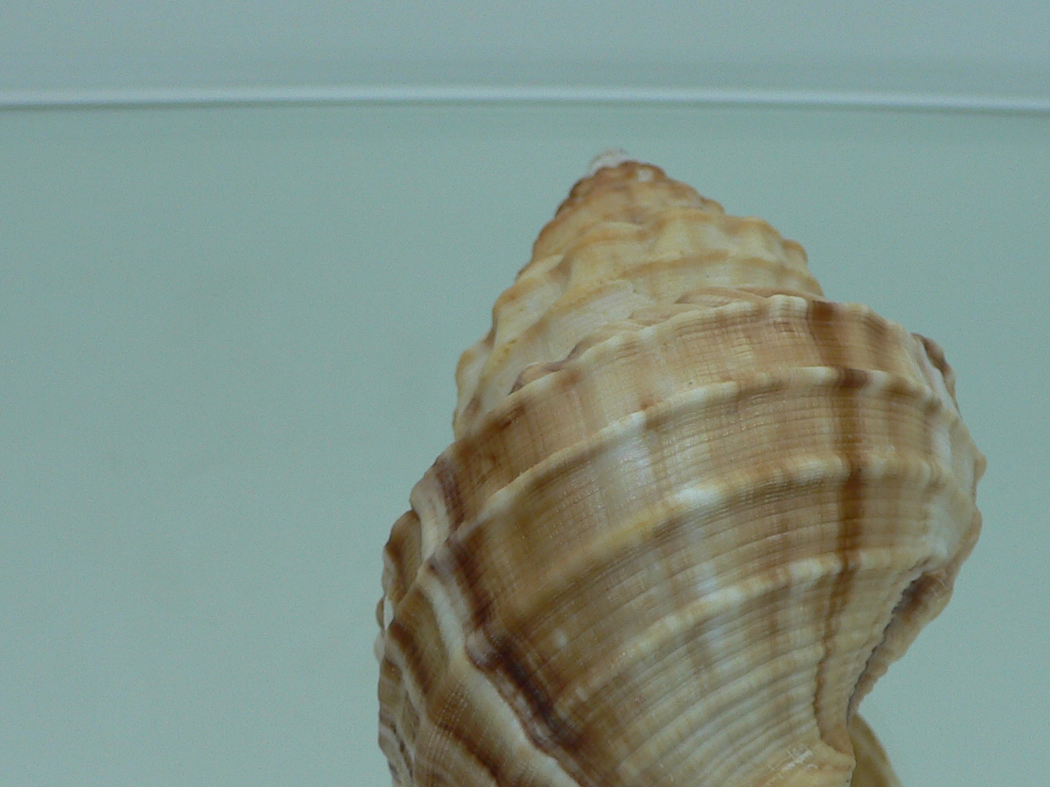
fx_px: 1607
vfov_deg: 27.3
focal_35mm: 53
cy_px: 528
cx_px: 637
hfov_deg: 36.0
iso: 80
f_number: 2.8
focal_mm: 4.6
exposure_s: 1/60
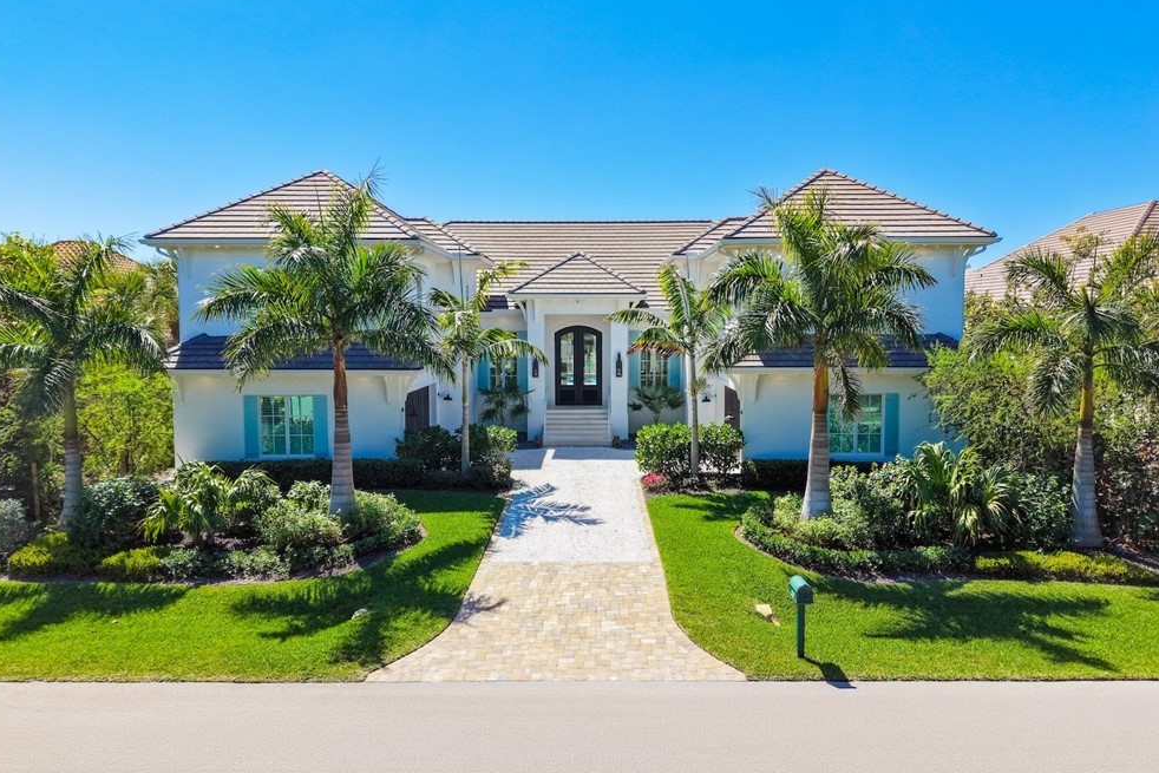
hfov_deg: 69.4
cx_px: 574
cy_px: 385
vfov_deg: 49.6
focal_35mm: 26
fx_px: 837
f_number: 1.8
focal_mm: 8.67
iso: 300
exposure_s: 1/6000
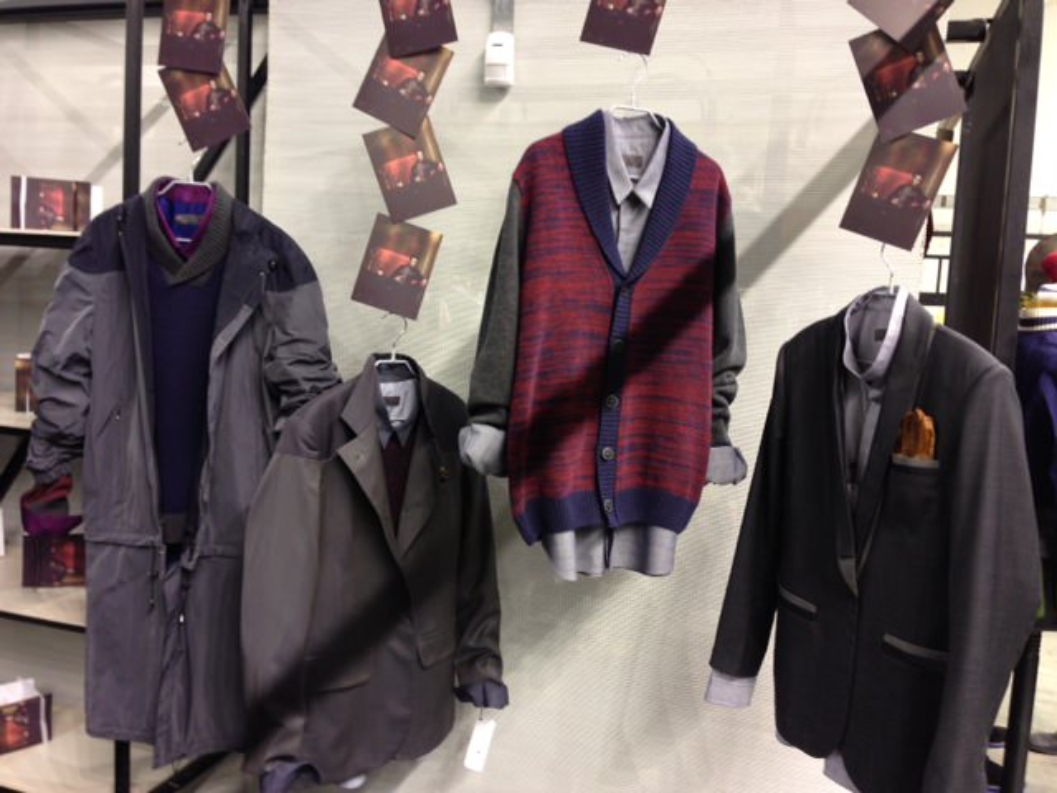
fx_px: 1008
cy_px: 396
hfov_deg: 55.4
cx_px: 528
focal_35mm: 33
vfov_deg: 42.9
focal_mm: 4.13
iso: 80
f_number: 2.4
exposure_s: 1/20
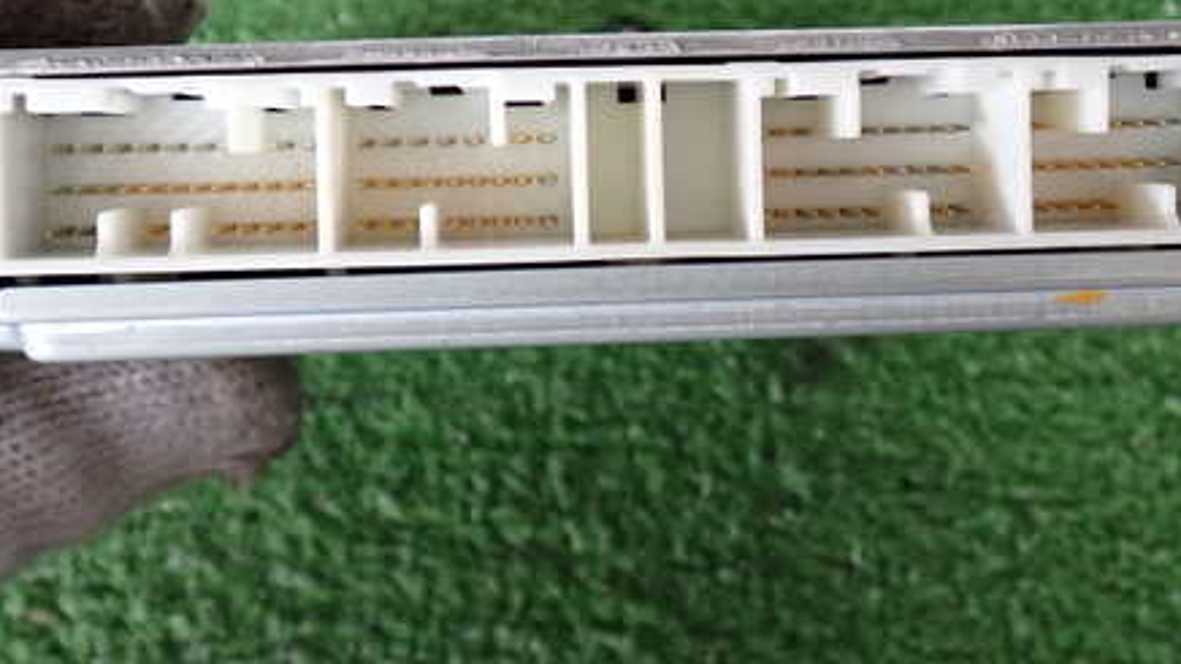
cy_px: 146
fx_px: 1691
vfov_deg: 22.0
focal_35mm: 54
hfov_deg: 38.5
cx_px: 590
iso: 640
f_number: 2.5
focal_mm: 6.37
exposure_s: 1/40
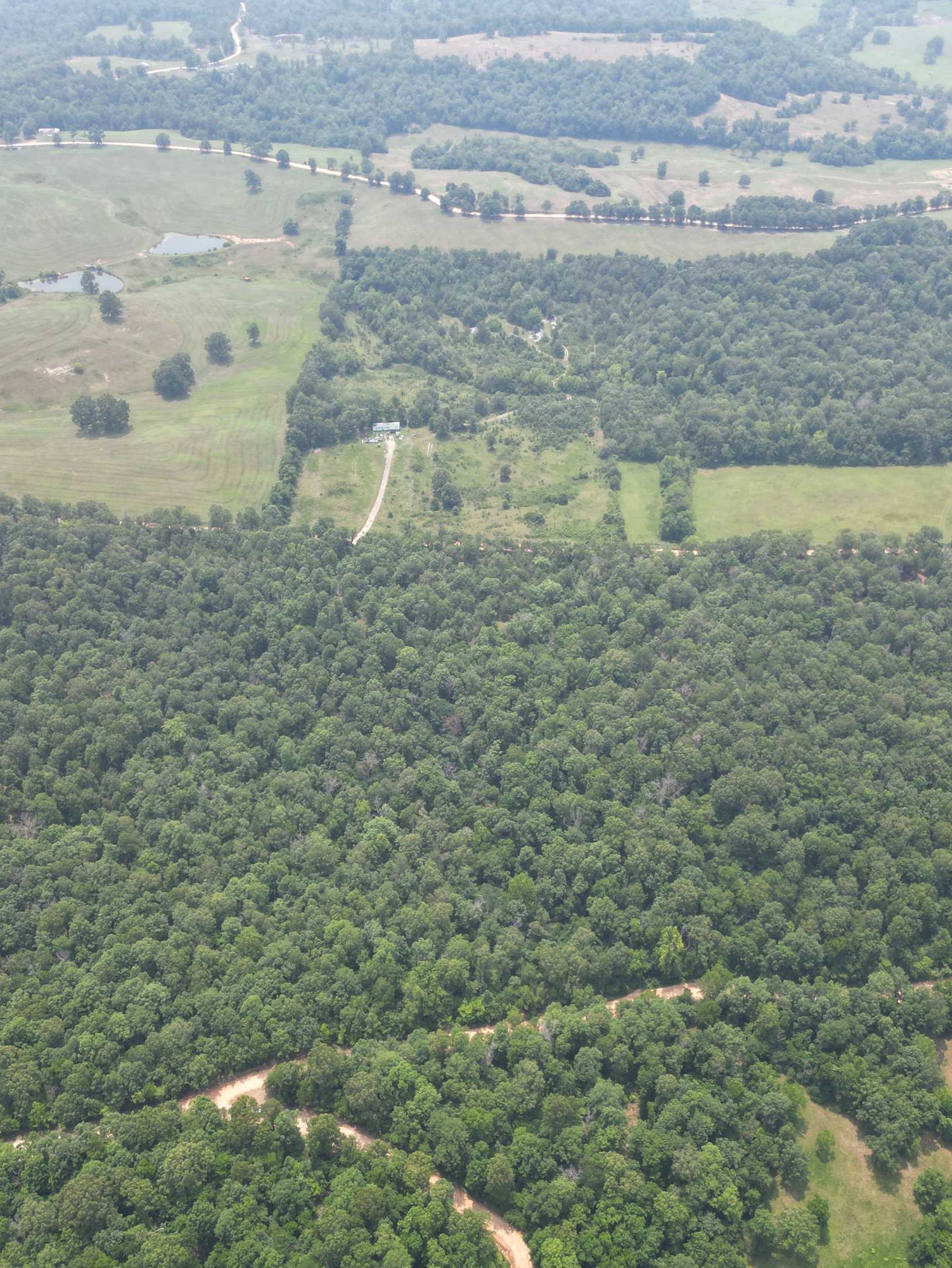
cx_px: 503
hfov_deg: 42.9
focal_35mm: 33
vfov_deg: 55.3
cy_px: 637
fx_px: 1210
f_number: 1.7
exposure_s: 1/1250
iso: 100
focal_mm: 6.72
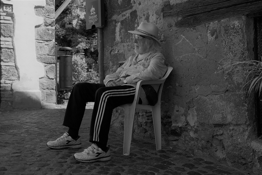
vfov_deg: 28.1
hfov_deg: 41.1
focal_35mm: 48
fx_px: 349
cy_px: 88
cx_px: 131
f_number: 4
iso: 400
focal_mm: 32
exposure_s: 1/420
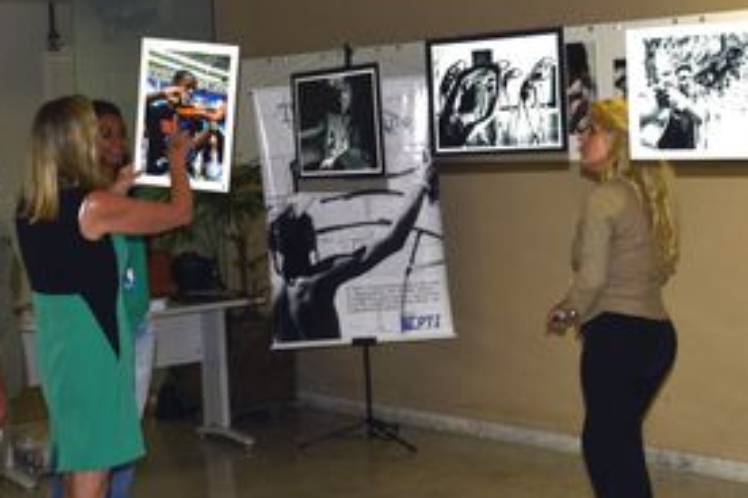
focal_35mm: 76
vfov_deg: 17.9
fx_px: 1579
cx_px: 580
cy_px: 246
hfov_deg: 26.2
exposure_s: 1/60
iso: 560
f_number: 16
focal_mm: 35
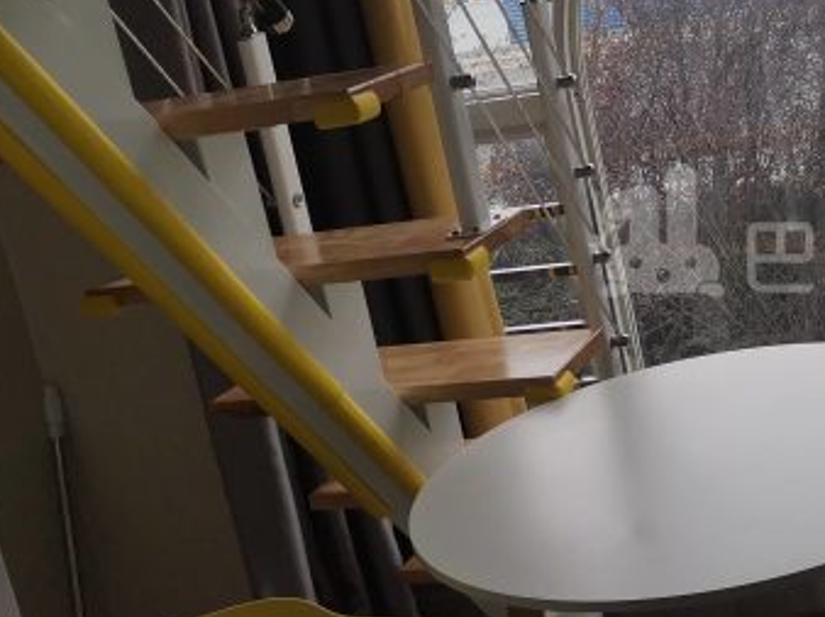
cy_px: 232
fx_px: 1524
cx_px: 784
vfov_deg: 22.8
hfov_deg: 28.8
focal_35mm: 64
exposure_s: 1/193
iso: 50
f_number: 1.8
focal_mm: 4.75
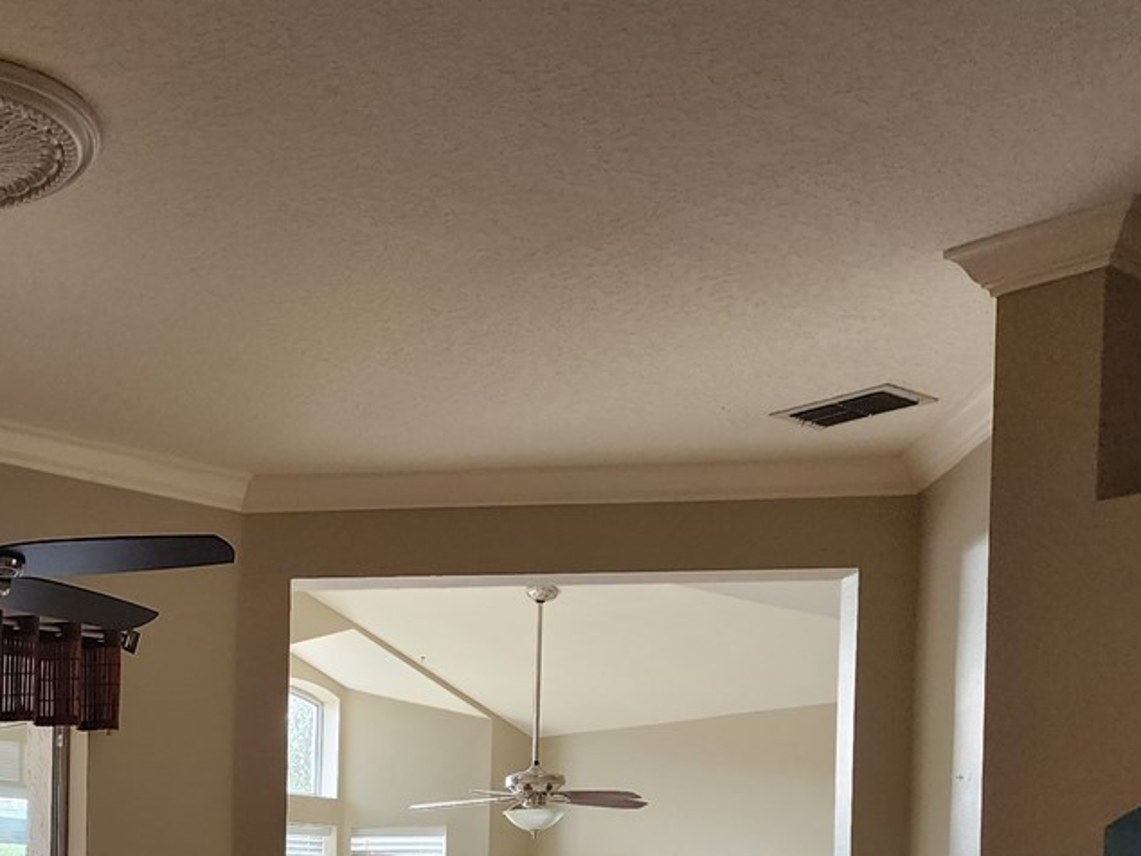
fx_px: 1912
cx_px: 11
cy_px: 1009
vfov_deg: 23.3
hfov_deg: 30.9
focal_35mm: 58
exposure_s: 1/120
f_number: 1.8
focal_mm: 6.4
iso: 200
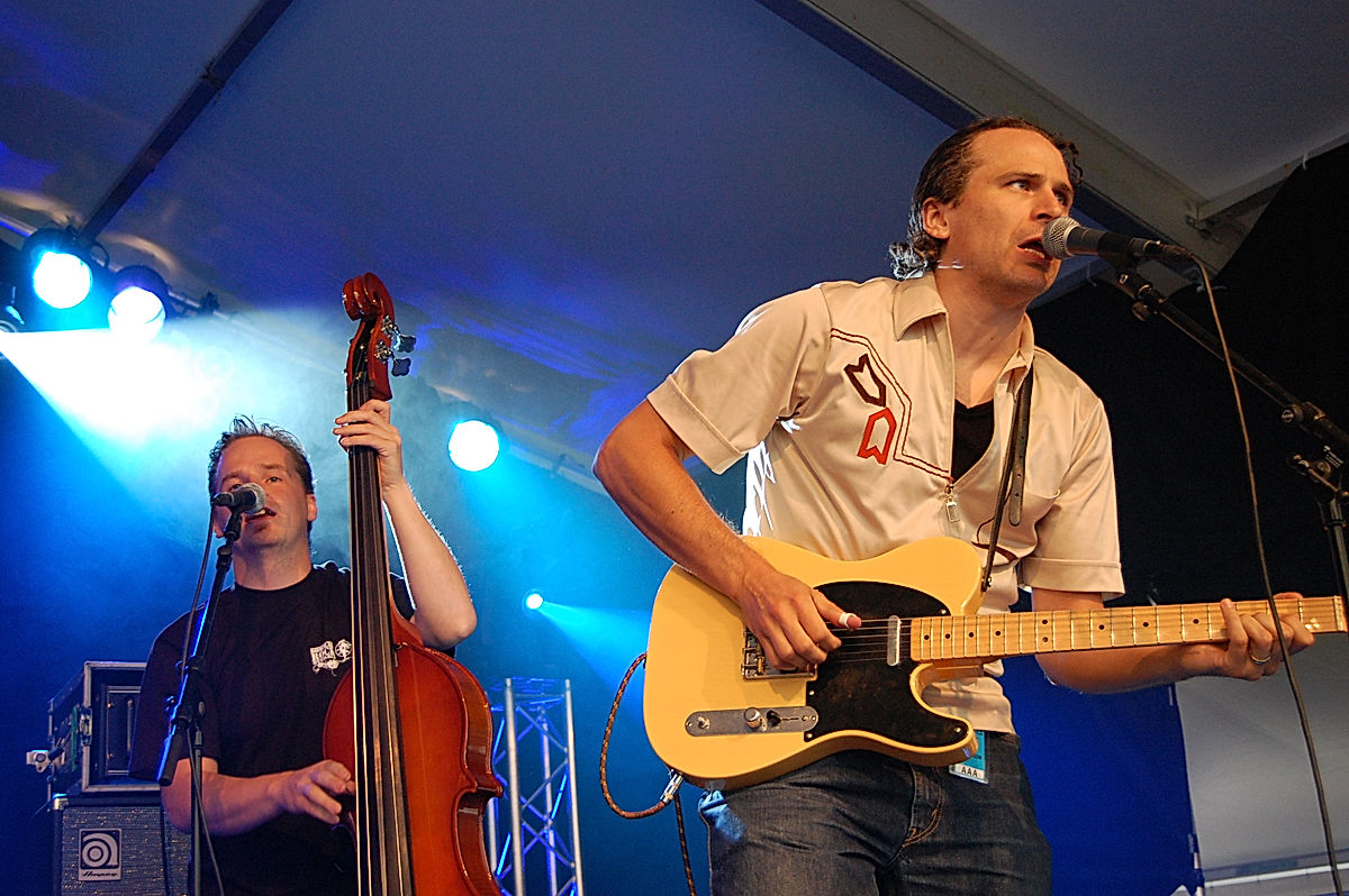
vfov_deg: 28.0
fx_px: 1797
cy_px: 448
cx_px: 674
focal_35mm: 48
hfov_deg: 41.1
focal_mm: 32
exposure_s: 1/40
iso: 800
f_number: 4.5
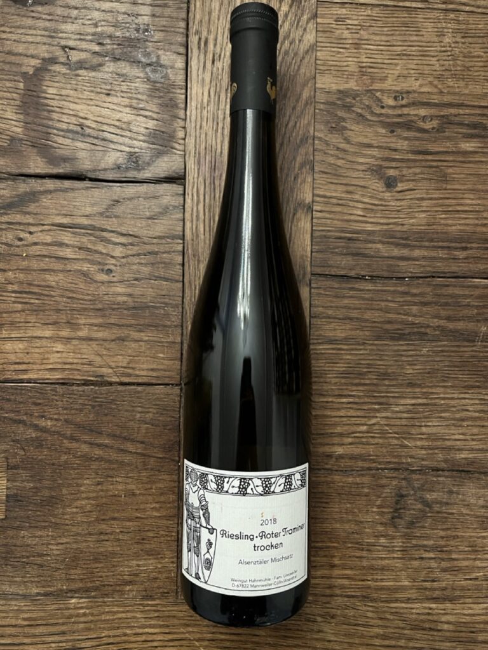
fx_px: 489
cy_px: 325
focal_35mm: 26
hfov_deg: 53.1
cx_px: 244
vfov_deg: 67.3
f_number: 1.6
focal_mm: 5.1
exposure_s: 1/33
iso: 400
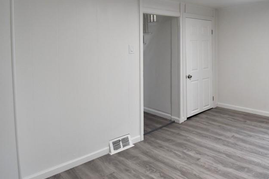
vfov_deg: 48.1
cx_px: 223
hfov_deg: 62.2
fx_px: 194
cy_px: 50
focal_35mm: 26
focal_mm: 10
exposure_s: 1/20
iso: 800
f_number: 6.3
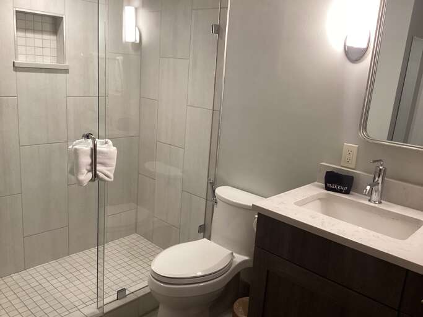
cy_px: 158
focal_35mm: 31
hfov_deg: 58.4
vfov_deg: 45.4
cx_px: 212
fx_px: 379
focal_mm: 3.3
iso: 160
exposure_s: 1/60
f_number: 2.4
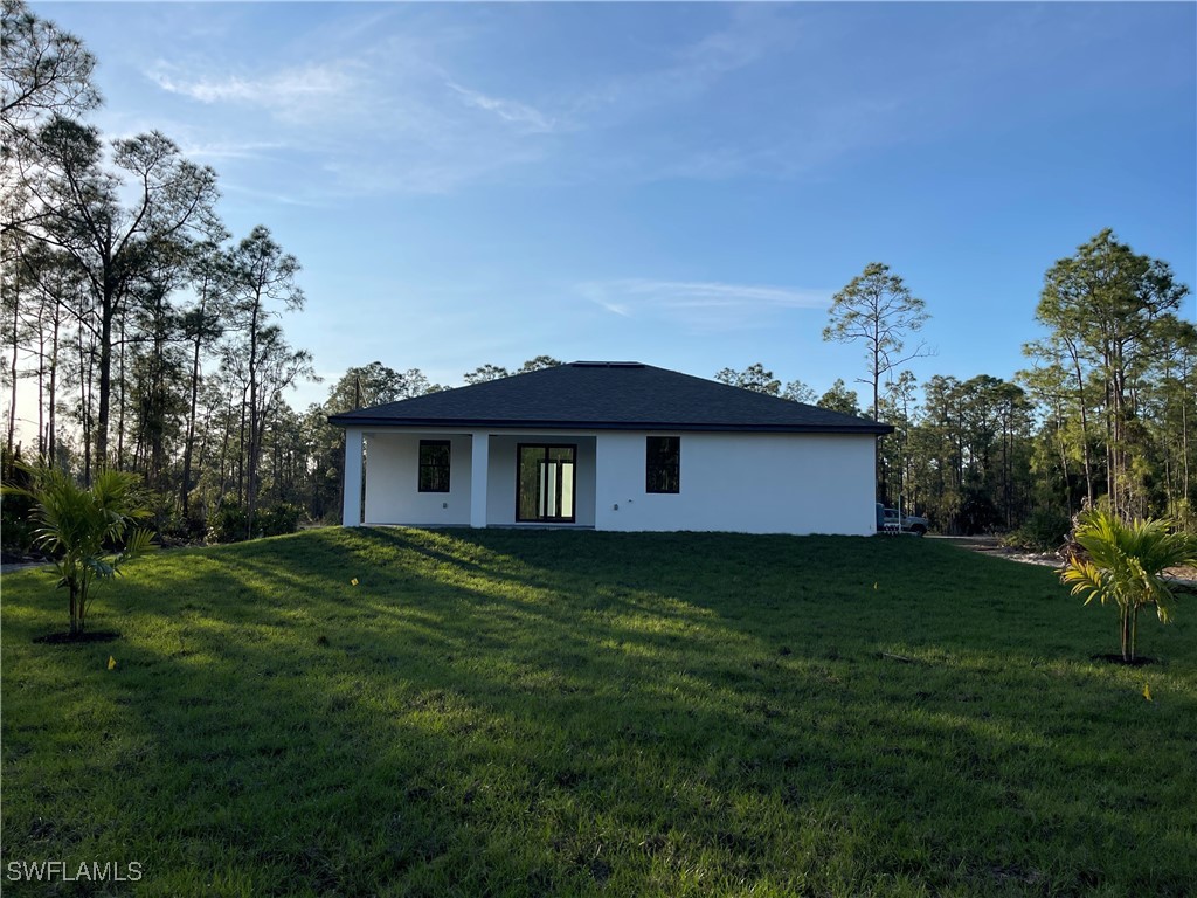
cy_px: 449
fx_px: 864
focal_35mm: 25
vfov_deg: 54.9
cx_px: 598
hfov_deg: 69.4
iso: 32
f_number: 1.6
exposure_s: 1/3922
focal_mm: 5.1
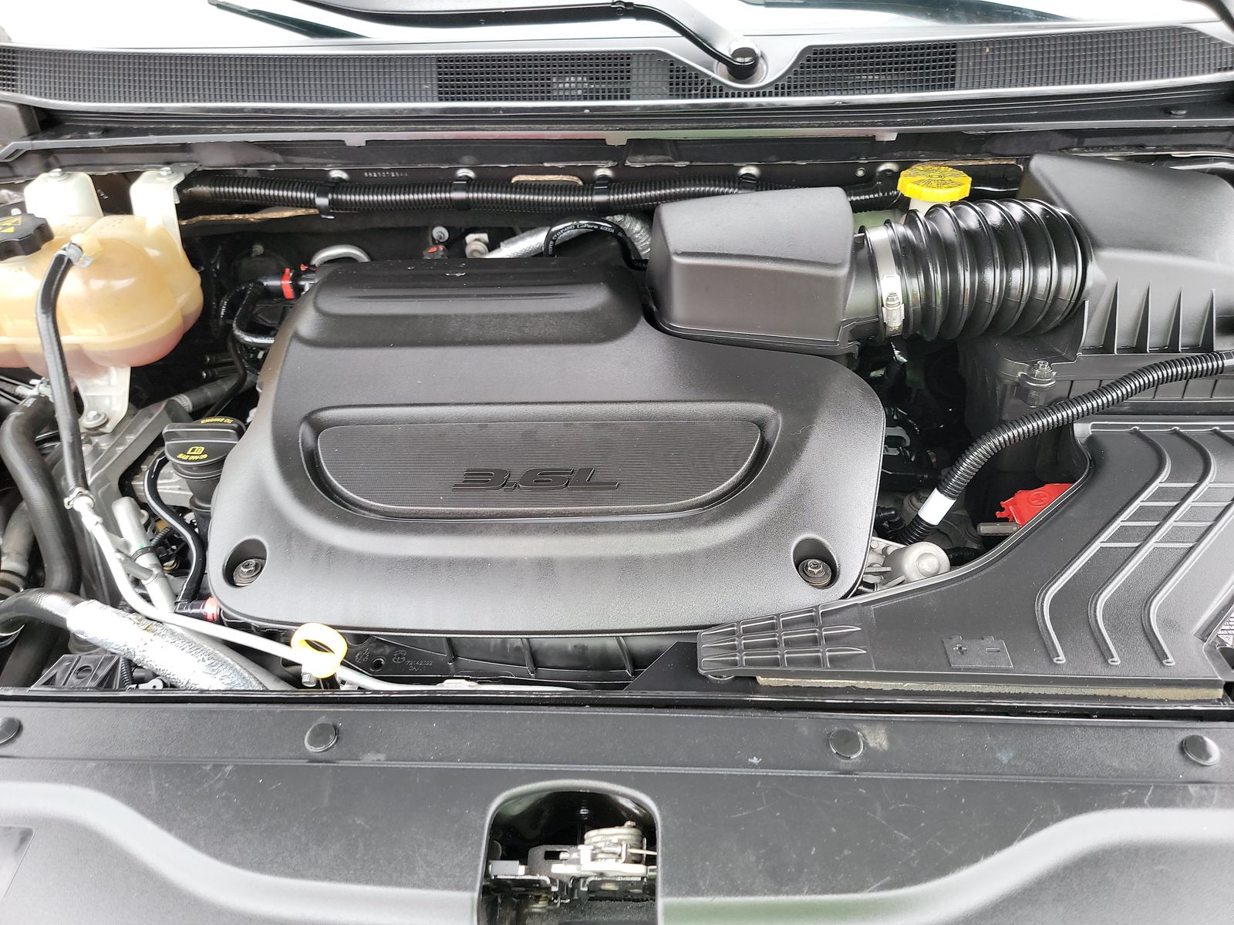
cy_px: 462
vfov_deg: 56.8
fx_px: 856
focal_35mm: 24
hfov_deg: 71.6
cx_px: 617
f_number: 1.8
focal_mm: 6.7
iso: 199
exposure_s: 1/59
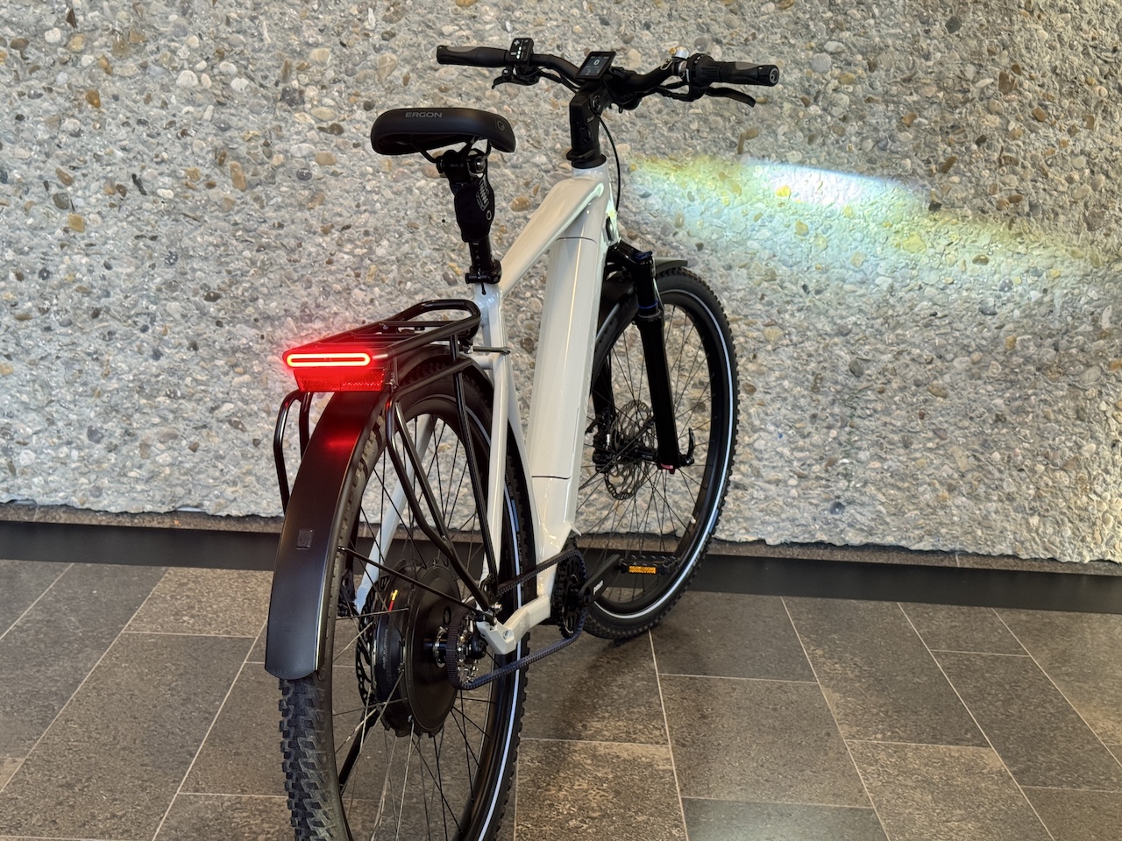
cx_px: 561
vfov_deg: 30.3
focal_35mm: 48
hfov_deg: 39.7
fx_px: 1556
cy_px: 420
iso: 80
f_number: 1.78
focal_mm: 6.76
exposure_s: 1/64
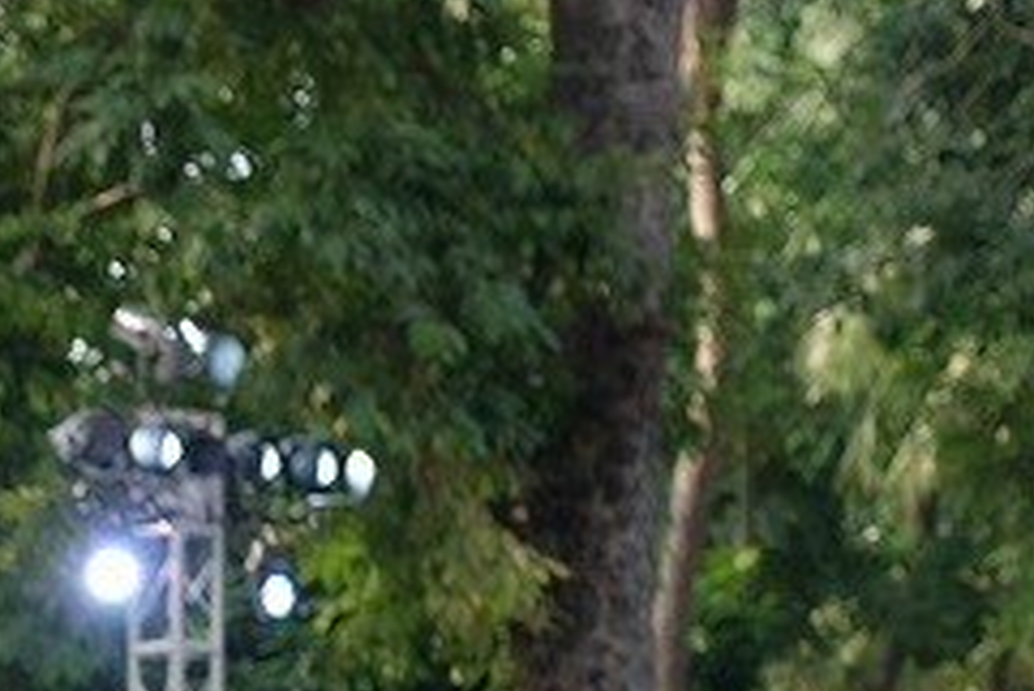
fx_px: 5000
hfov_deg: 10.8
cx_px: -1021
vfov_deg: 7.5
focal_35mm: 174
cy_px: 1472
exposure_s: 1/250
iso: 200
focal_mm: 23
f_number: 3.6
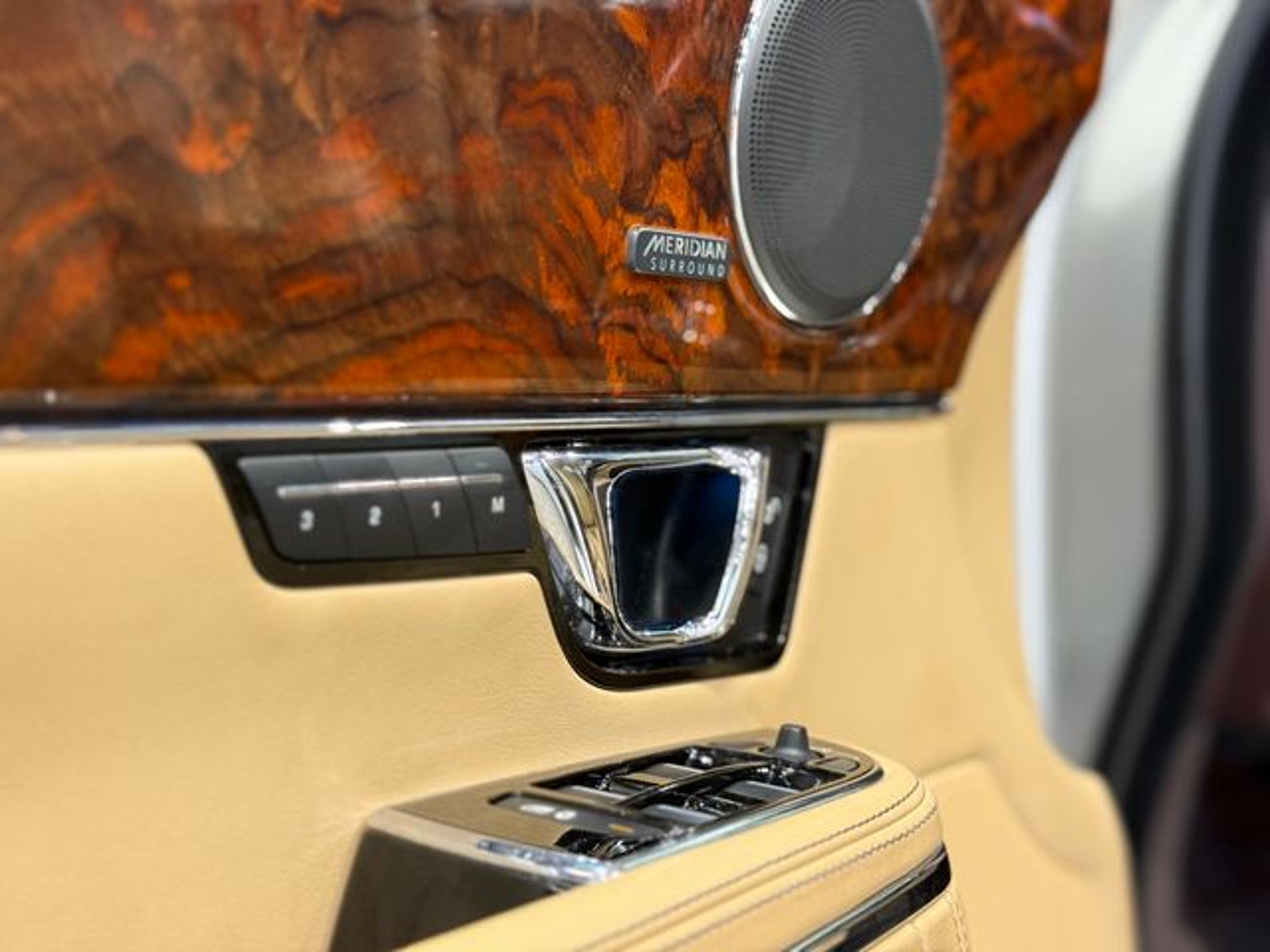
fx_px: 1761
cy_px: 476
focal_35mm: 48
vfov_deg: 30.3
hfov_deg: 39.7
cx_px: 635
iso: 200
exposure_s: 1/60
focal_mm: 6.76
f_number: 1.78
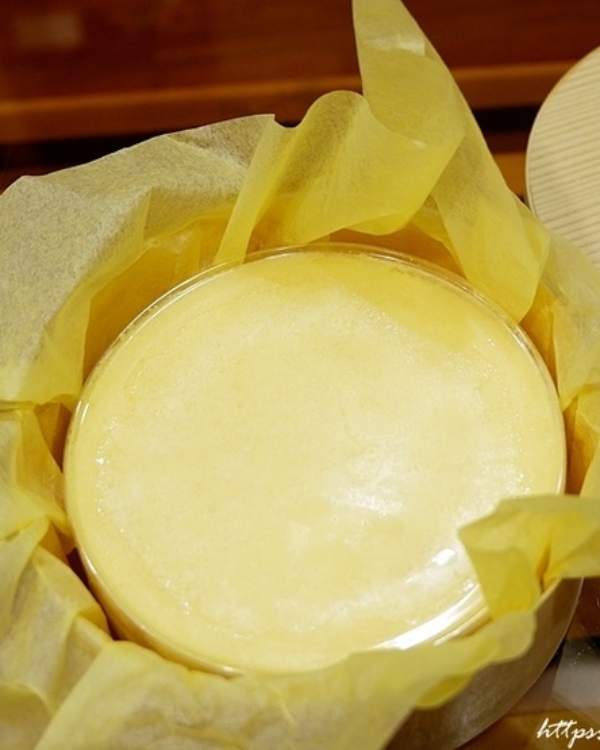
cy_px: 378
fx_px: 1243
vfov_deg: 33.6
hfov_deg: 26.8
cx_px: 455
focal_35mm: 56
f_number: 4.5
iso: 500
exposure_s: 1/40
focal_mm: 26.9
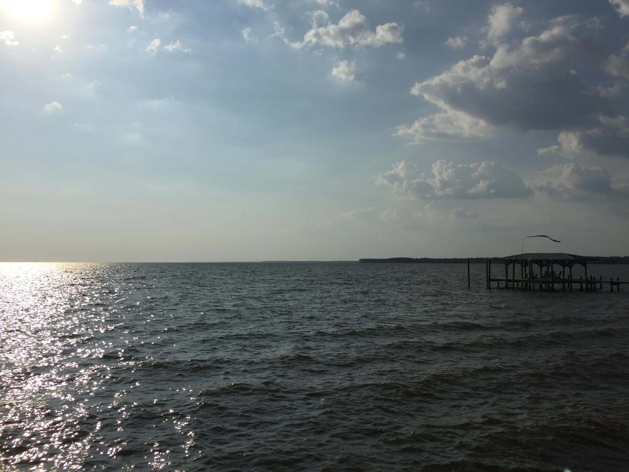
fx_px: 527
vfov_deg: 48.2
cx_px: 314
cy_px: 236
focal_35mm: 29
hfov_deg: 61.7
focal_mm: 4.15
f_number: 2.2
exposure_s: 1/13333
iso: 32
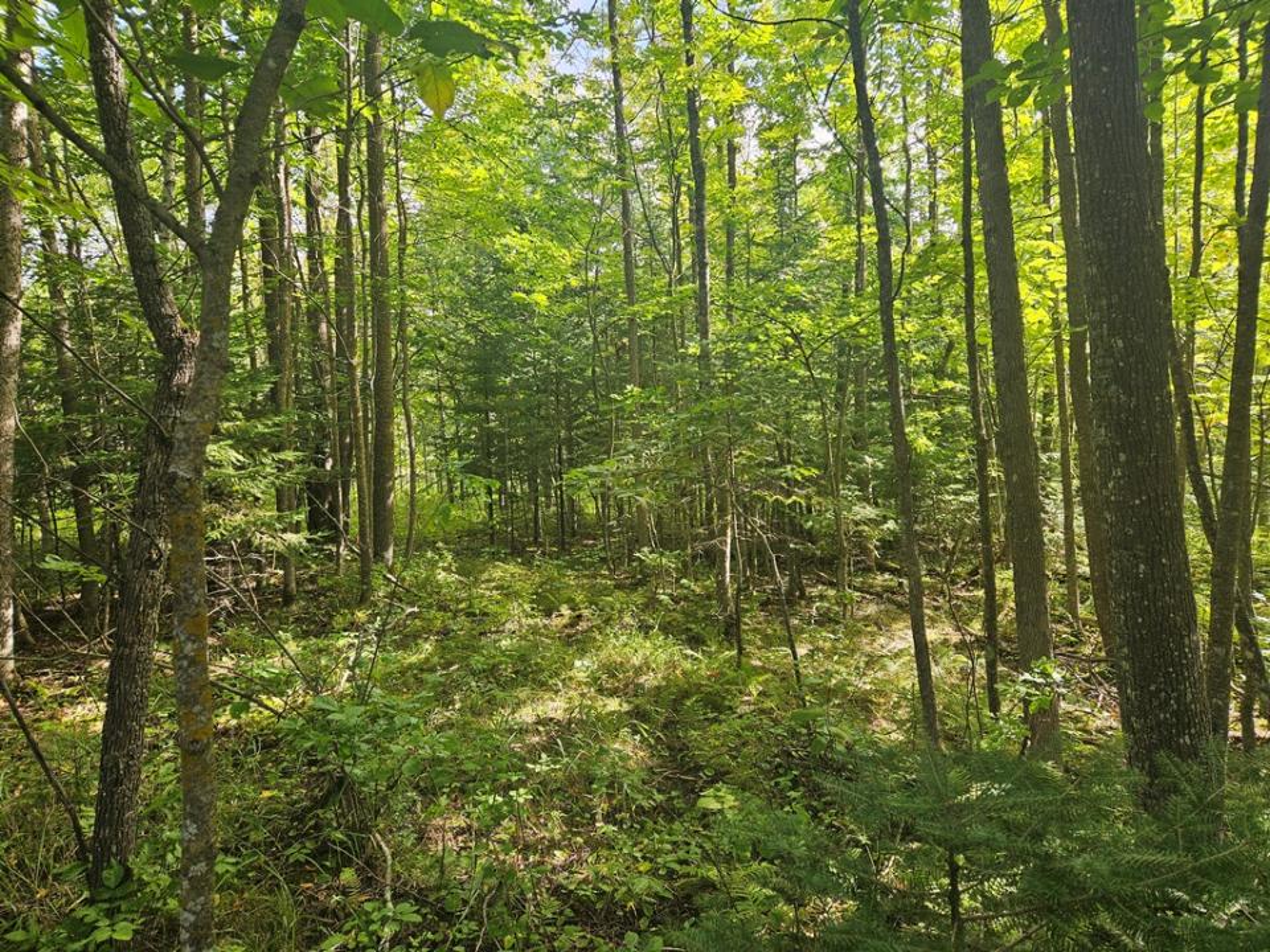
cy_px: 476
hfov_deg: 73.9
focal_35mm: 23
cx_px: 635
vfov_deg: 58.9
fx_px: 844
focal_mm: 5.4
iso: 32
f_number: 1.8
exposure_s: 1/120
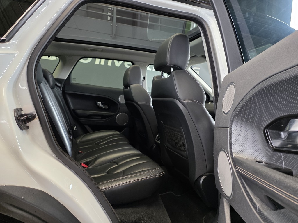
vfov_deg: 58.9
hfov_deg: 73.9
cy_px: 112
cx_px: 149
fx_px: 198
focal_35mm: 23
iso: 200
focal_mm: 6.25
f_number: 1.7
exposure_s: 1/100
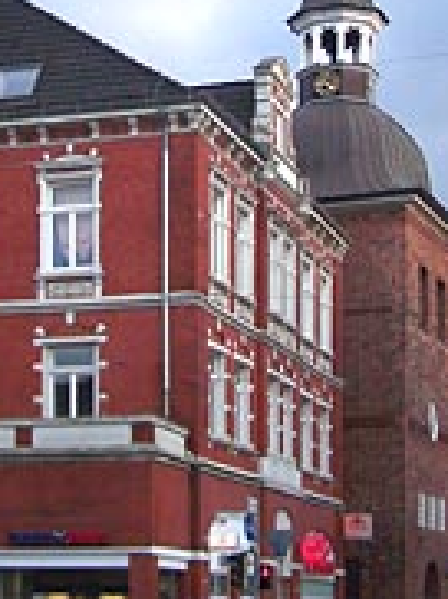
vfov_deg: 21.5
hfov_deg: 16.5
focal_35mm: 89
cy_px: 44
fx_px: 1539
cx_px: 180
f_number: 2.8
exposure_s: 1/200
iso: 64
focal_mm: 6.3
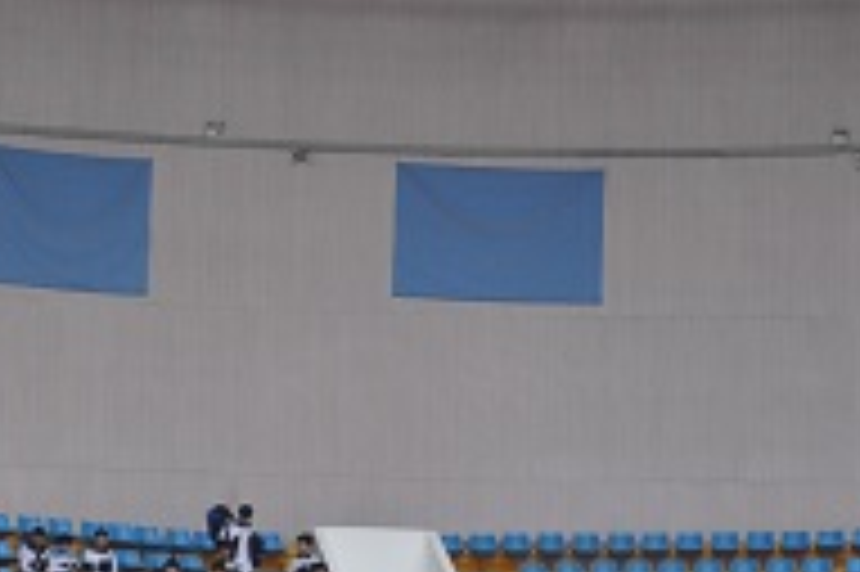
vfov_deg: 9.7
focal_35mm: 139
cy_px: 768
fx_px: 3318
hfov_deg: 14.6
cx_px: 117
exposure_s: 1/100
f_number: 4.2
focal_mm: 34
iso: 640
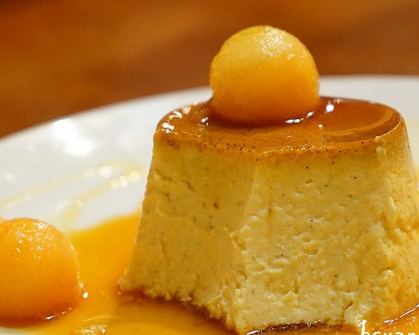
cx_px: 183
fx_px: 1190
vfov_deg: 16.0
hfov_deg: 20.0
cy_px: 190
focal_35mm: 96
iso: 3200
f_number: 5.6
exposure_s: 1/25
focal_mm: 70
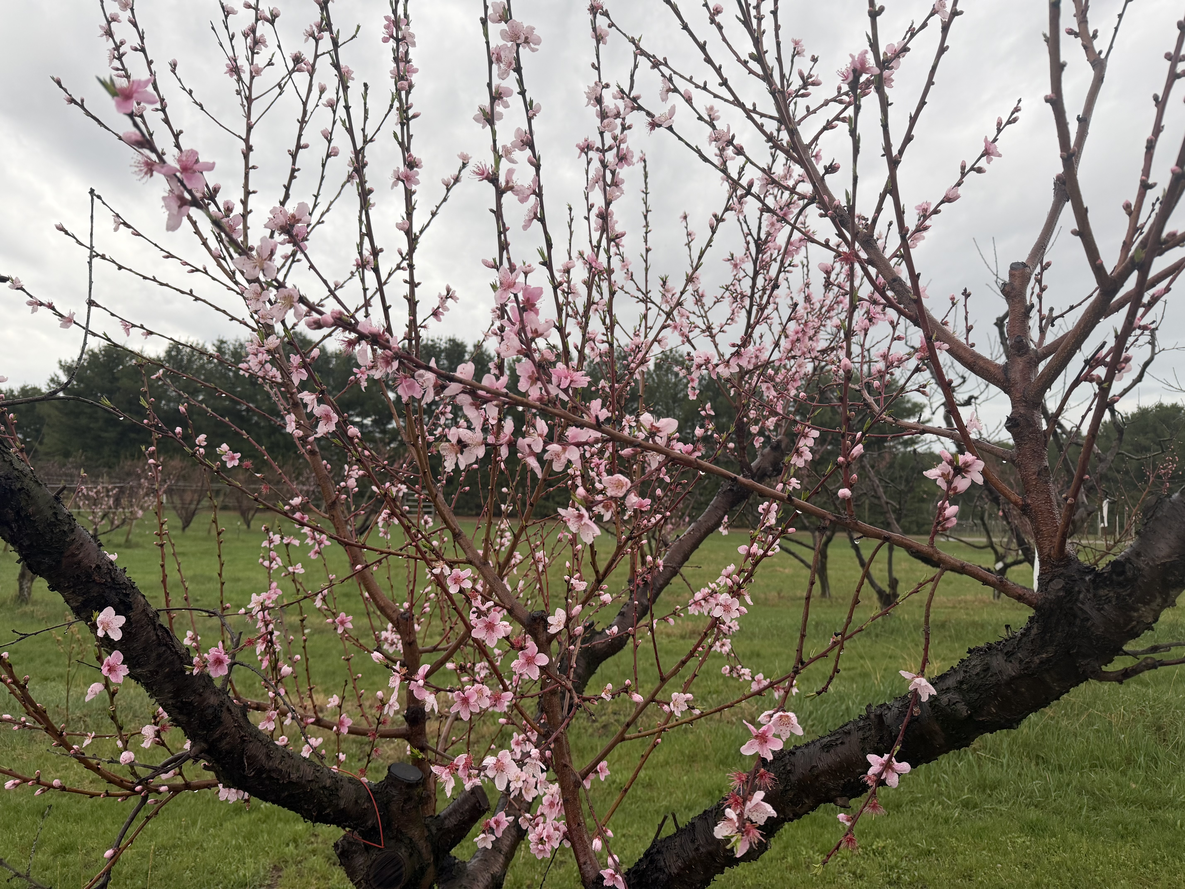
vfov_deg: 56.8
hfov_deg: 71.6
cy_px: 444
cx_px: 592
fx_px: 822
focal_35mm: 24
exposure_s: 1/121
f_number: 1.78
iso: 125
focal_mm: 6.76
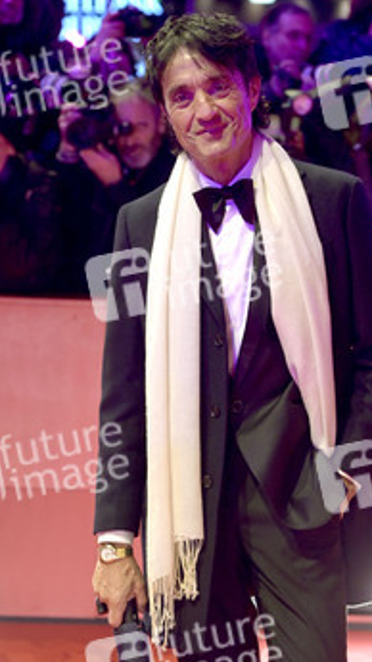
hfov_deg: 14.2
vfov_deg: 25.0
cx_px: 240
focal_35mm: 85
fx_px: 1491
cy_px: 372
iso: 1600
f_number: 4
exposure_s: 1/250
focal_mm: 70
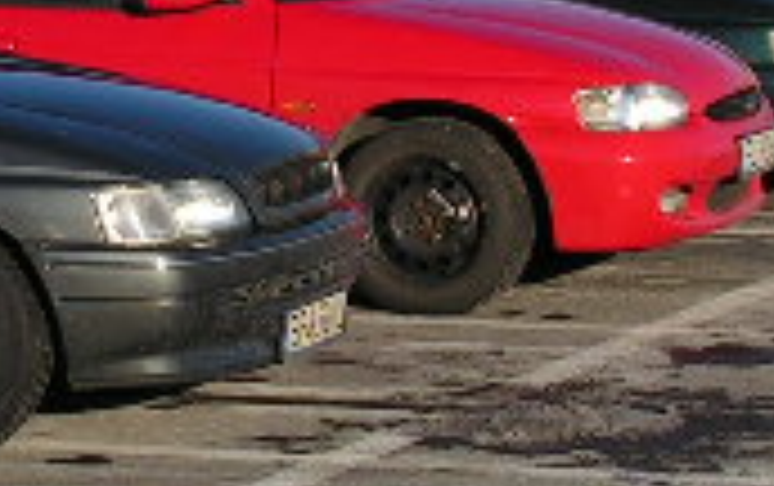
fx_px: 4414
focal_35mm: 209
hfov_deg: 9.9
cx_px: -4
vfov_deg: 6.3
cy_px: 130
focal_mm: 8.9
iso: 64
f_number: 4.8
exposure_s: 1/640
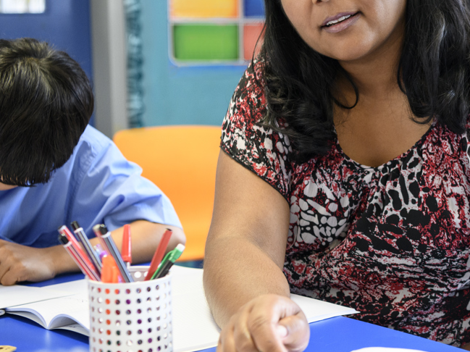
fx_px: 1126
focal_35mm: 83
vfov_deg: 17.7
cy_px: 132
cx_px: 398
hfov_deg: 23.1
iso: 1250
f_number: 3.2
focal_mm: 40
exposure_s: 1/100
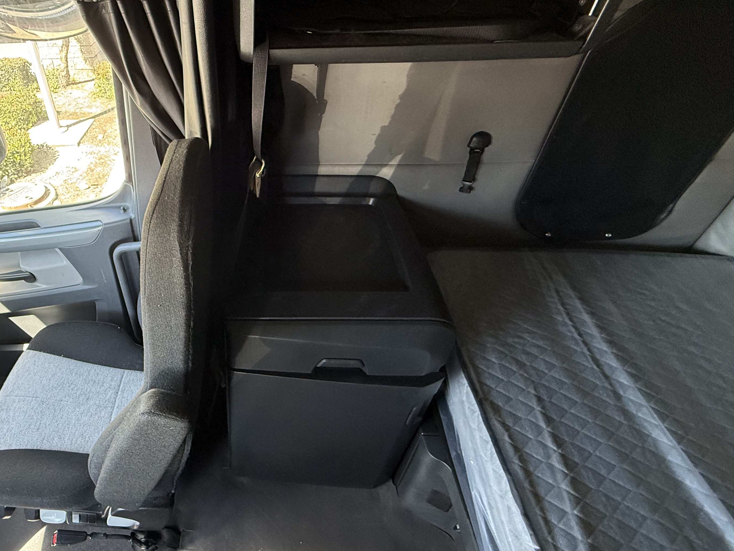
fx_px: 445
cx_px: 230
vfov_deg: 63.4
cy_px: 273
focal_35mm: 21
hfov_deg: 75.9
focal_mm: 2.22
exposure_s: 1/98
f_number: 2.2
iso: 320
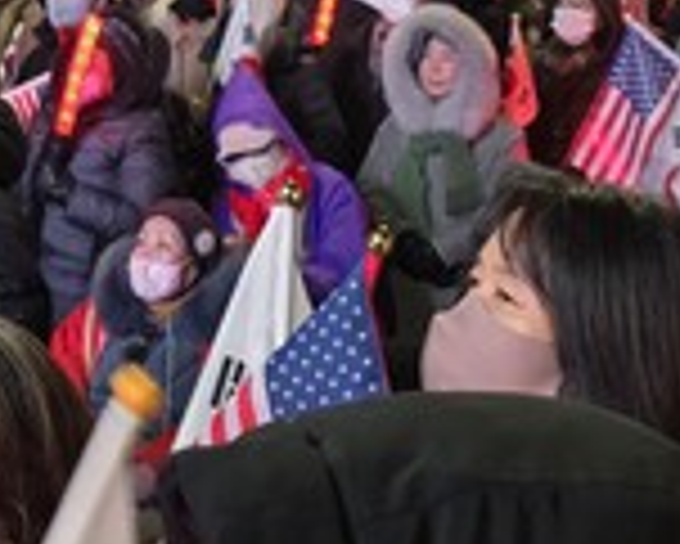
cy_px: -112
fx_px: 1792
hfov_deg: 20.9
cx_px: 32
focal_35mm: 89
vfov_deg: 16.6
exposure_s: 1/33
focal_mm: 6.3
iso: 500
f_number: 1.7
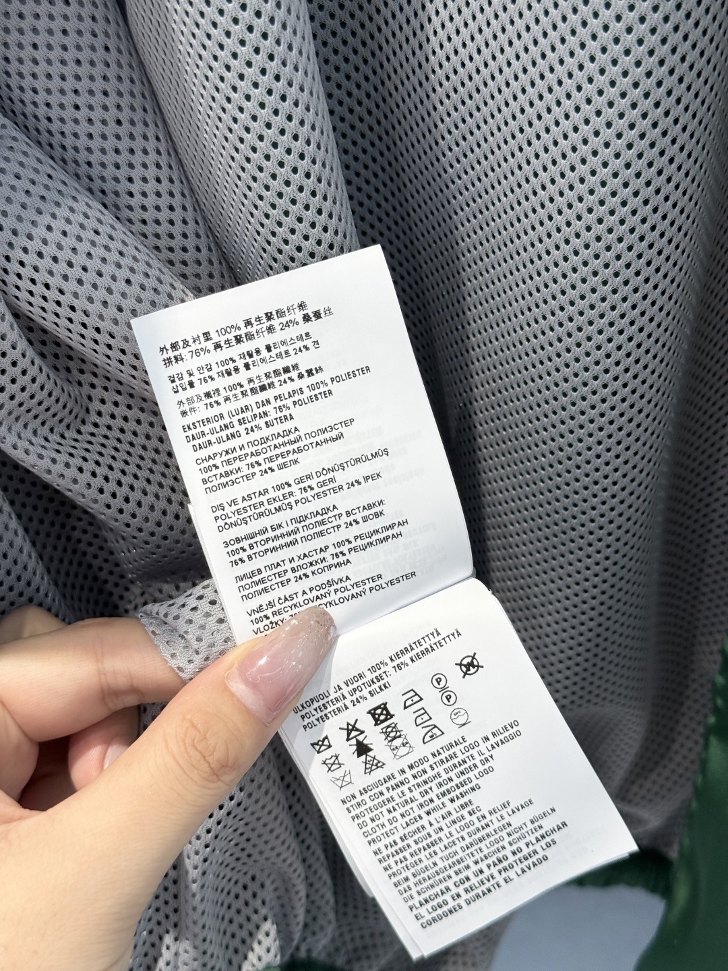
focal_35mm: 48
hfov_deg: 30.3
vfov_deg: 39.7
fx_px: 1346
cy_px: 486
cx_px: 364
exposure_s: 1/100
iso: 50
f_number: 1.78
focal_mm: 6.76
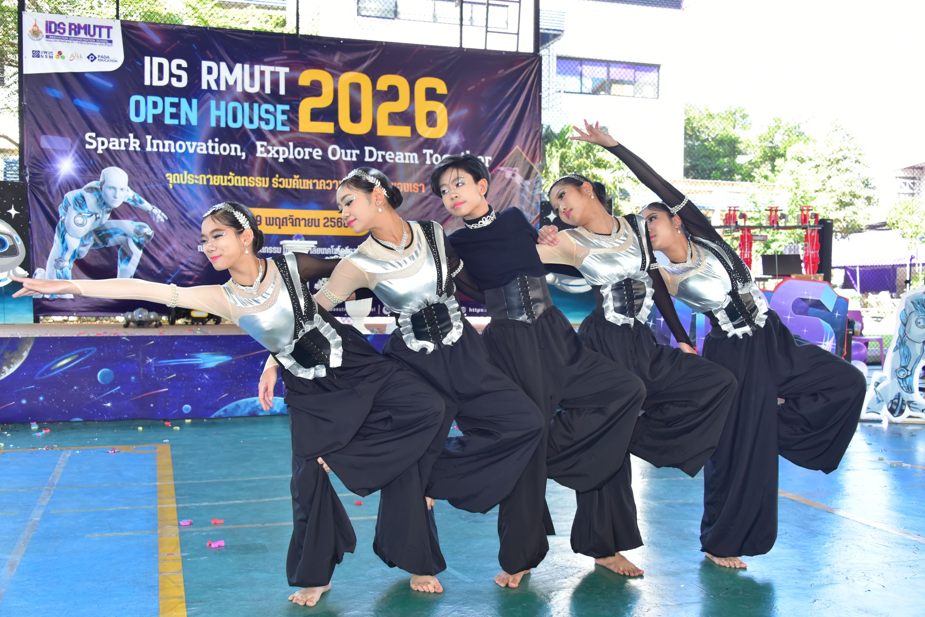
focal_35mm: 38
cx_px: 462
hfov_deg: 50.7
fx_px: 977
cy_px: 308
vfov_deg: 35.1
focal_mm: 38
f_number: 5.6
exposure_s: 1/200
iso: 1000
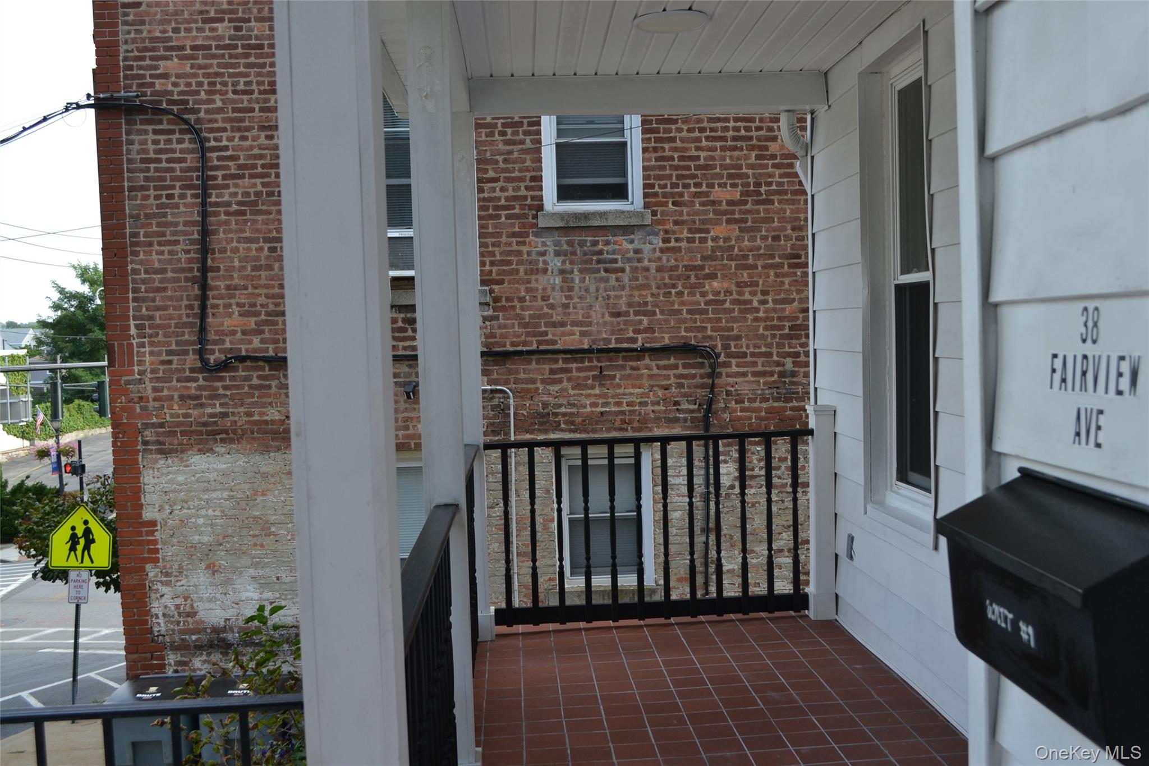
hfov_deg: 53.1
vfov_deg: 36.9
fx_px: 1149
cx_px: 574
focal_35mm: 36
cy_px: 383
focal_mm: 24
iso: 160
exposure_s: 1/125
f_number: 5.6
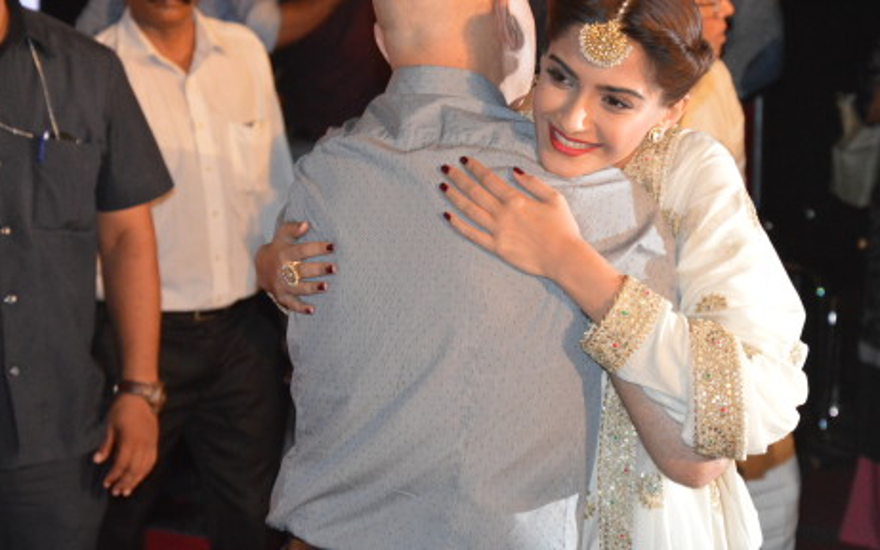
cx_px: 452
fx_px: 4292
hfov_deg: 11.7
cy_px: 228
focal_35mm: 179
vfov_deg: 7.3
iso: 3200
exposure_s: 1/60
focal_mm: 90
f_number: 5.6
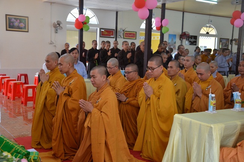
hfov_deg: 43.7
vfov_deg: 29.8
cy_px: 81
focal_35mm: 45
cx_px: 122
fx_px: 304
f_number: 5.6
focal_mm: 30
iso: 1000
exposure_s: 1/125
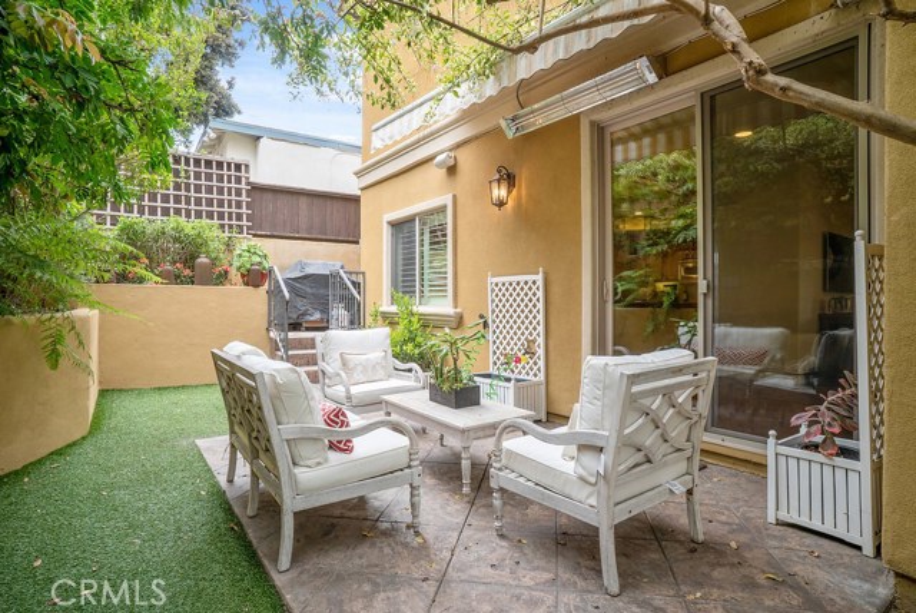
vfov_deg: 67.5
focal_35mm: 18
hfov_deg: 89.9
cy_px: 306
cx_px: 458
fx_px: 458
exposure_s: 1/60
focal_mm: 18
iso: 125
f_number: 11
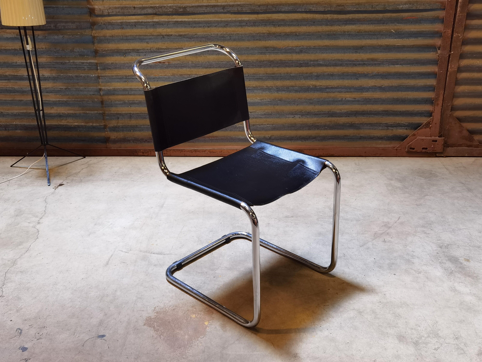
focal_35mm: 39
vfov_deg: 36.8
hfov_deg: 47.9
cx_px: 241
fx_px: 543
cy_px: 178
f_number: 1.9
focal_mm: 6.71
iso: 400
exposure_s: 1/50
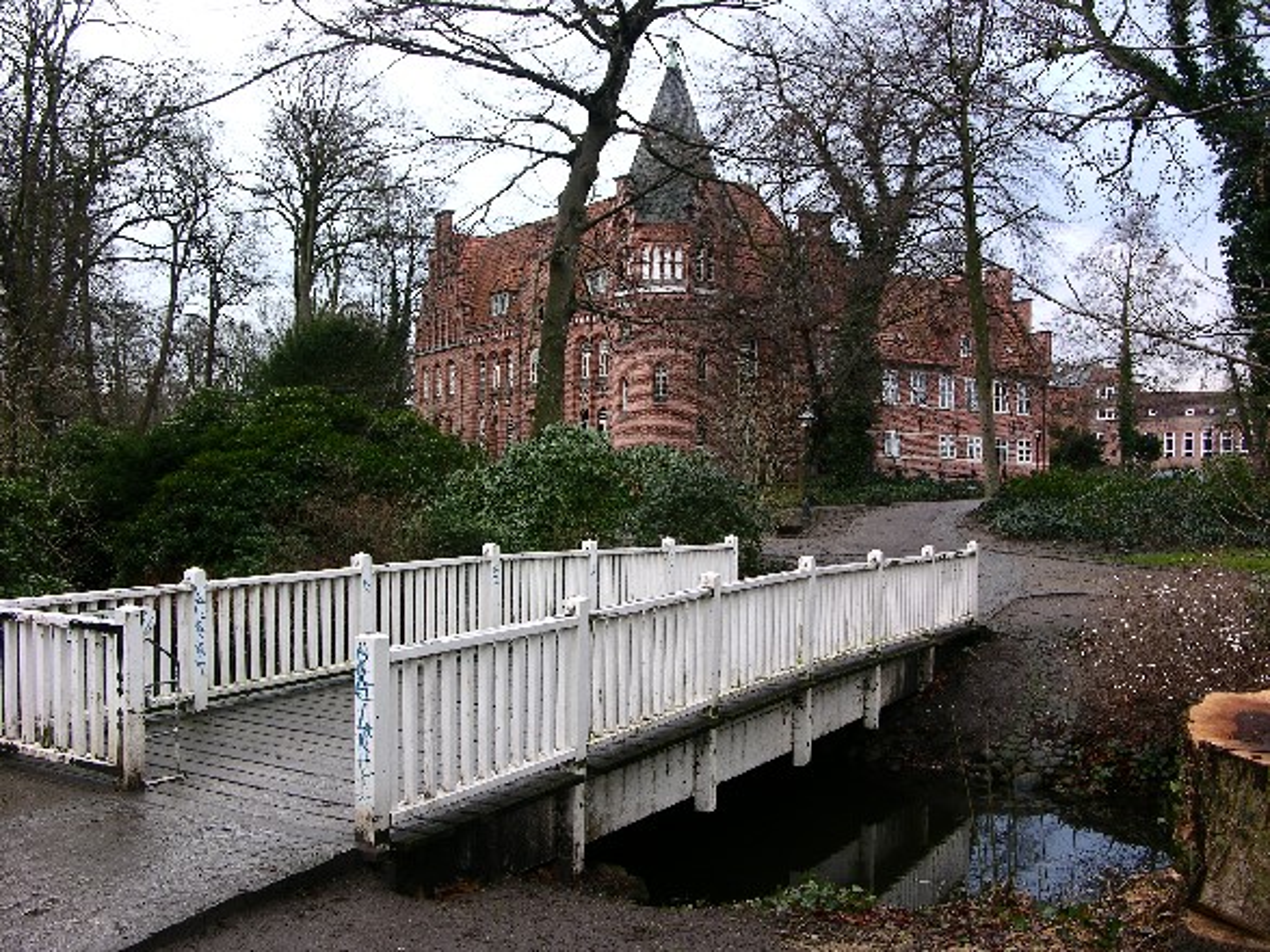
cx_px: 635
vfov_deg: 40.7
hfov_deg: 52.6
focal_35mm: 35
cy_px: 476
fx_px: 1284
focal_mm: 8.9
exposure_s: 1/28.2
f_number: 4
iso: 50
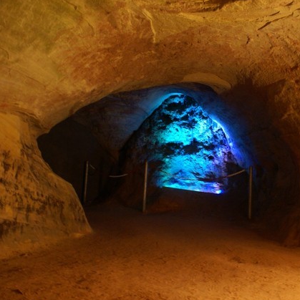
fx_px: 382
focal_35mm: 39
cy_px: 152
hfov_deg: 41.8
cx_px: 217
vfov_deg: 42.8
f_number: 4
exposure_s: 1/3
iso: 400
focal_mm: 20
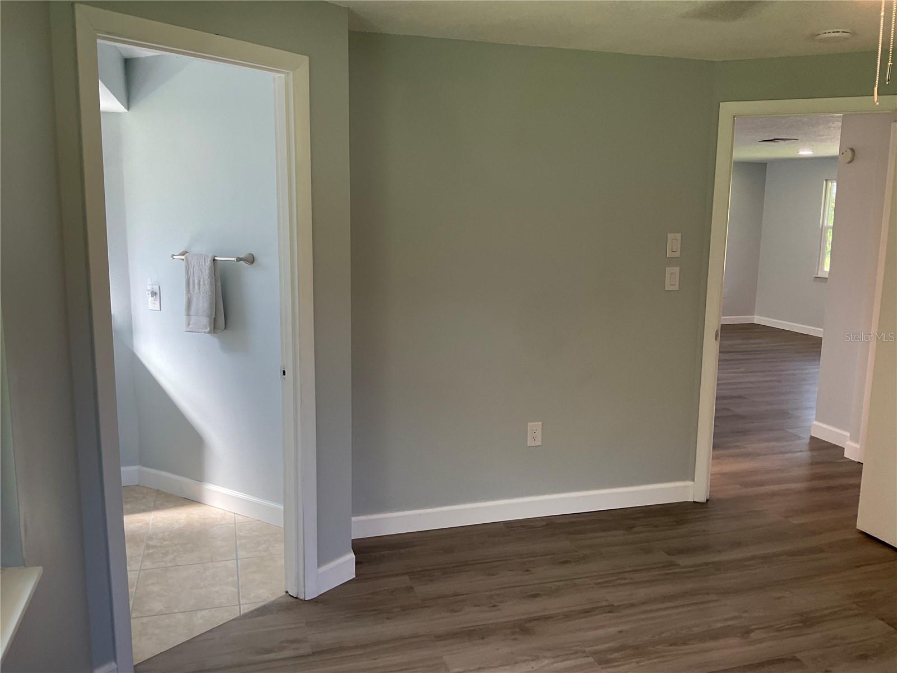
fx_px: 751
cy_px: 336
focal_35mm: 29
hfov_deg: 61.7
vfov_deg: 48.2
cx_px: 448
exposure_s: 1/60
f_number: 1.8
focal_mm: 3
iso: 40
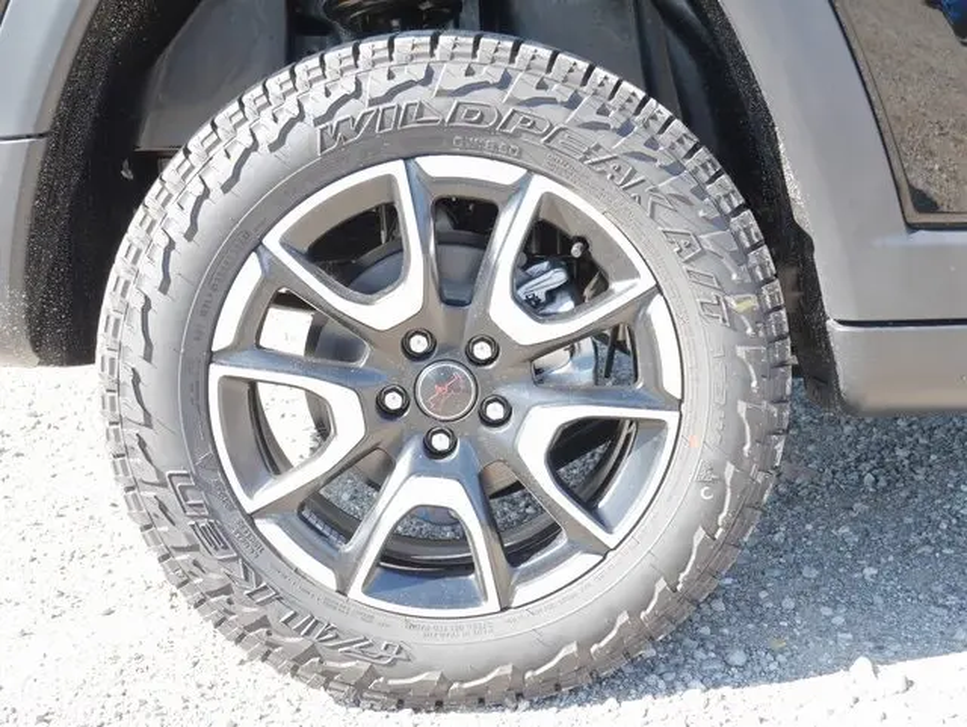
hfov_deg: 38.2
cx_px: 484
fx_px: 1398
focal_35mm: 50
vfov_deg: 29.1
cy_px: 364
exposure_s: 1/100
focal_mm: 25
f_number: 5.3
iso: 200
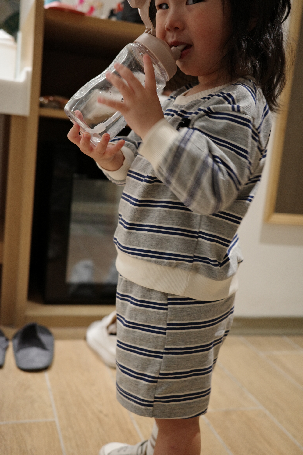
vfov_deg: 48.5
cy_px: 228
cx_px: 152
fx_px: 505
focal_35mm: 40
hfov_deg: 33.4
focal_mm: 26
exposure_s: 1/40
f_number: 2.8
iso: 1000
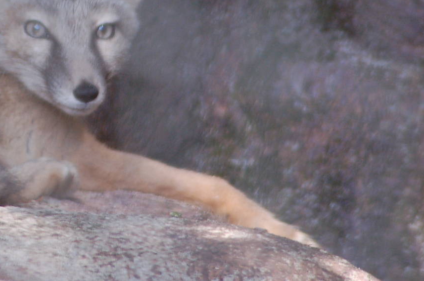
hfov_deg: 2.7
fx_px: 8887
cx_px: 45
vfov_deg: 1.8
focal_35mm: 756
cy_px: 29
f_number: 6
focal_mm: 270
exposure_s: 1/200
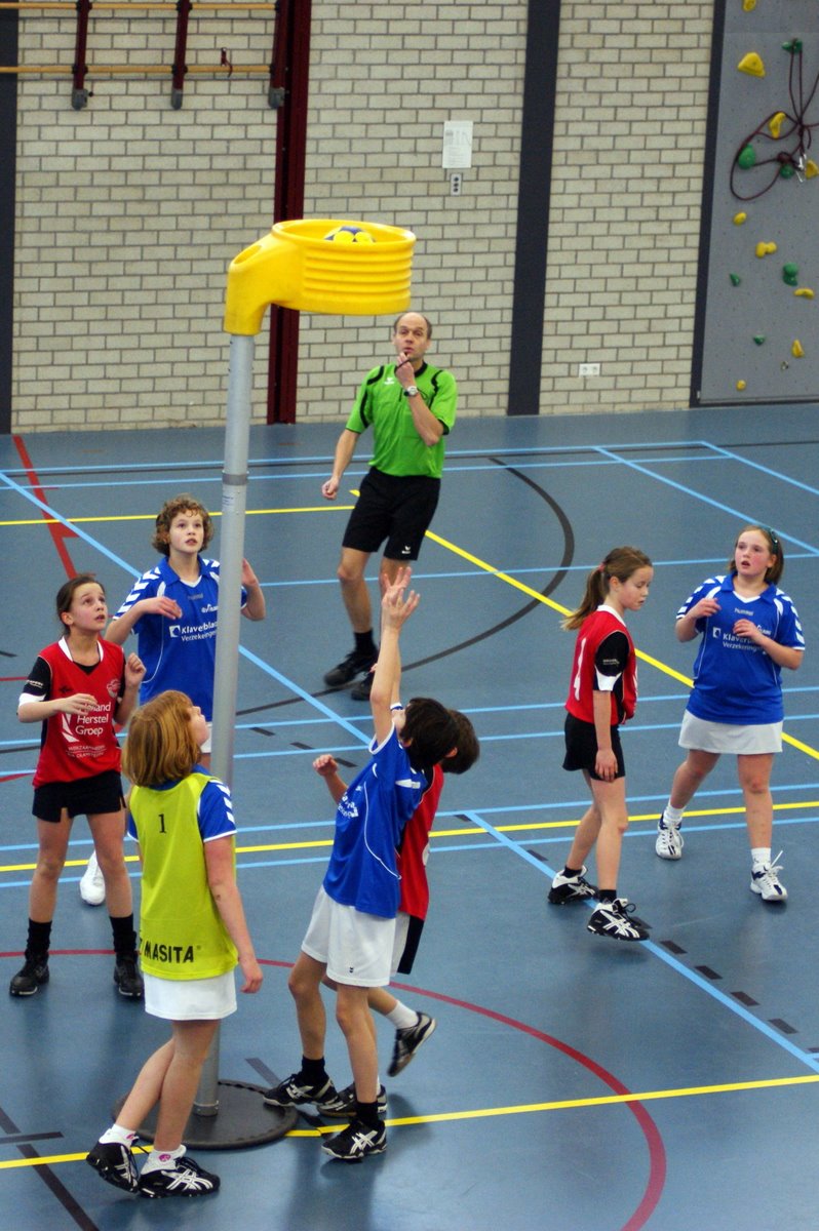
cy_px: 616
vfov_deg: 27.0
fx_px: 2564
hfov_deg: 18.2
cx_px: 410
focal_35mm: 75
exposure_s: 1/200
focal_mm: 50
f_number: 2.8
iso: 400
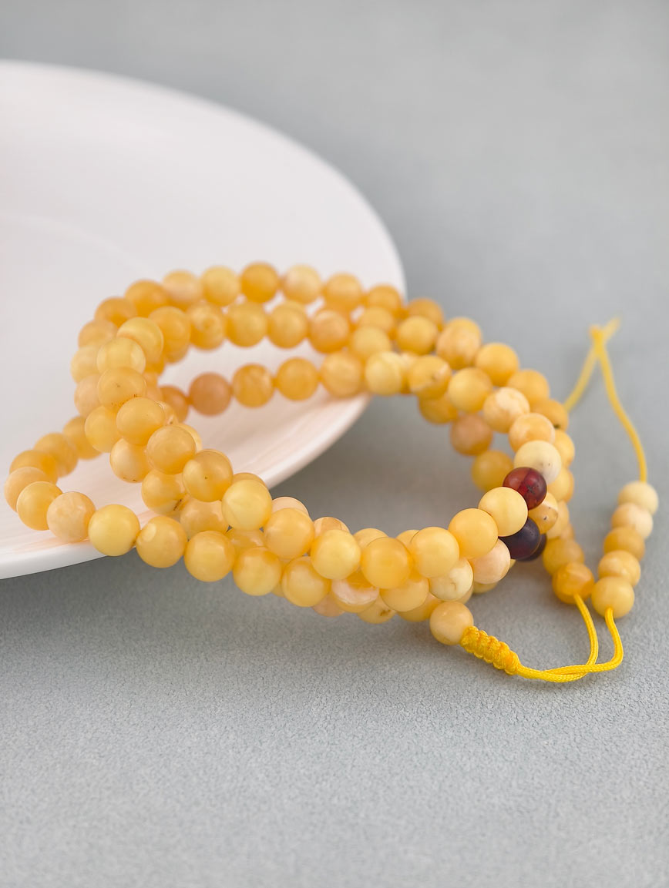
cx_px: 334
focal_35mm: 85
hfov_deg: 17.4
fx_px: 2185
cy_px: 444
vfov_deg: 23.0
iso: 125
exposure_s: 1/160
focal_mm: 22.48
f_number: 2.67
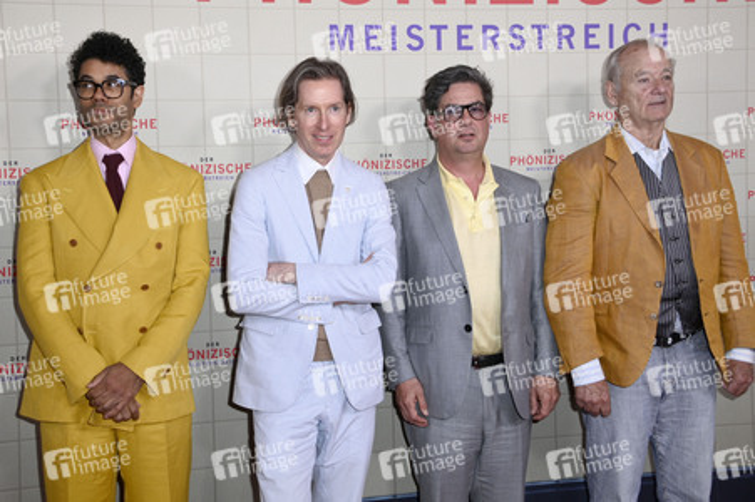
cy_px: 251
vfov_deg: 28.0
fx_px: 1006
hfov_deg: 41.1
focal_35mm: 48
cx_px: 378
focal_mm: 48
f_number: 5.6
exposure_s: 1/250
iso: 800
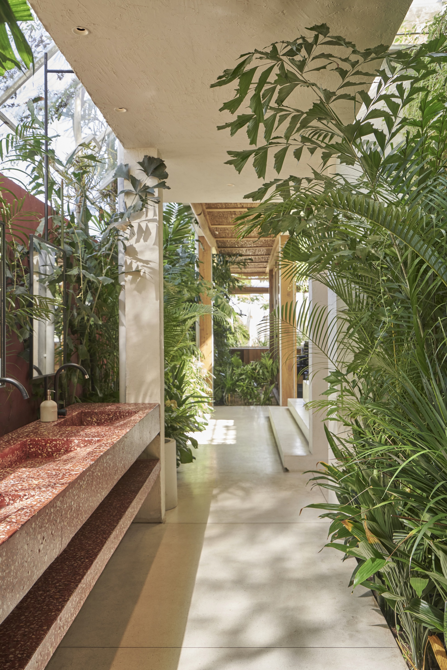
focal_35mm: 30
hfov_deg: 43.6
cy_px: 335
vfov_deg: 61.9
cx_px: 224
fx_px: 559
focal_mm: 30
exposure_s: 1/100
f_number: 5.6
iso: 640
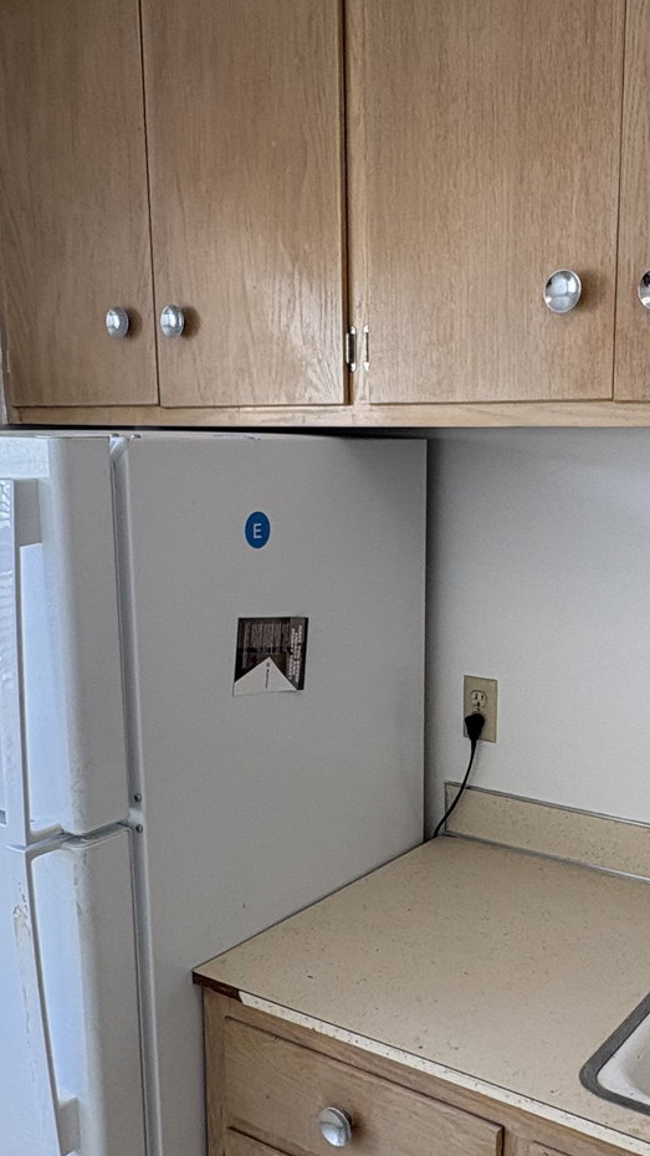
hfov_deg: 33.3
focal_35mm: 35
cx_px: 451
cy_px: 653
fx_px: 1073
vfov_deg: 56.4
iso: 100
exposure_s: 1/120
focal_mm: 2.22
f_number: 2.2
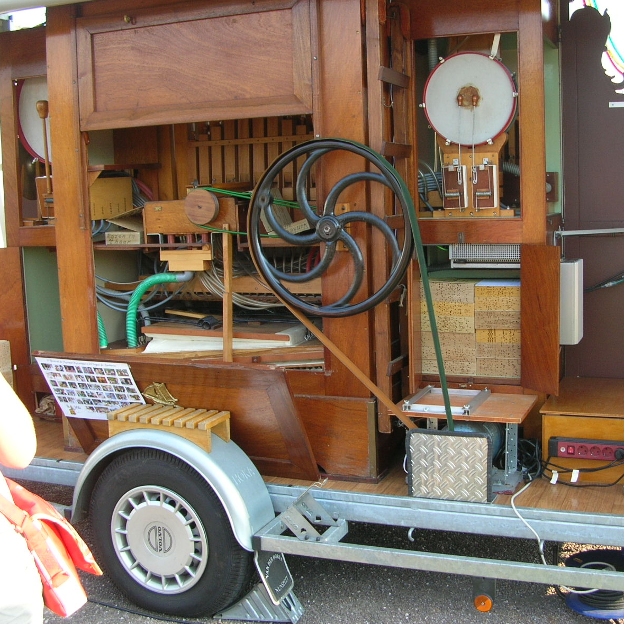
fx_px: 857
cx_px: 397
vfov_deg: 40.0
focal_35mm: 42
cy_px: 311
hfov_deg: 39.7
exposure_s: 1/117
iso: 50
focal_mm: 5.8
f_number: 2.8
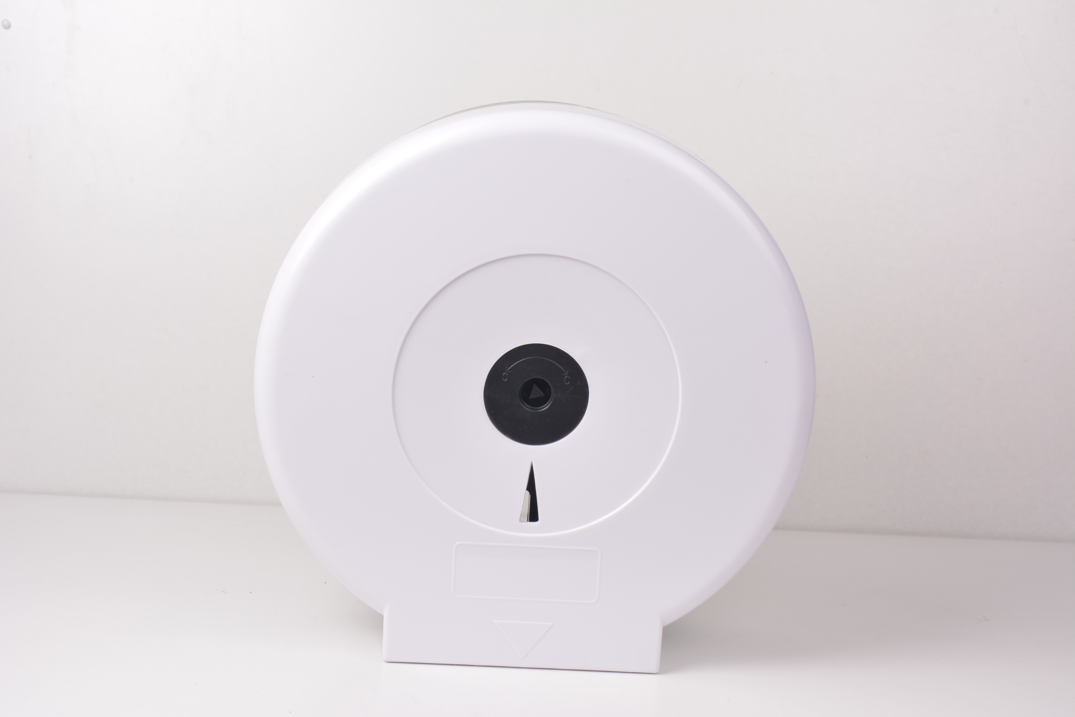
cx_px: 538
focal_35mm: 57
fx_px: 1702
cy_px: 358
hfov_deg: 35.1
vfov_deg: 23.8
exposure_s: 1/100
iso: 100
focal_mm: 38
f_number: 13
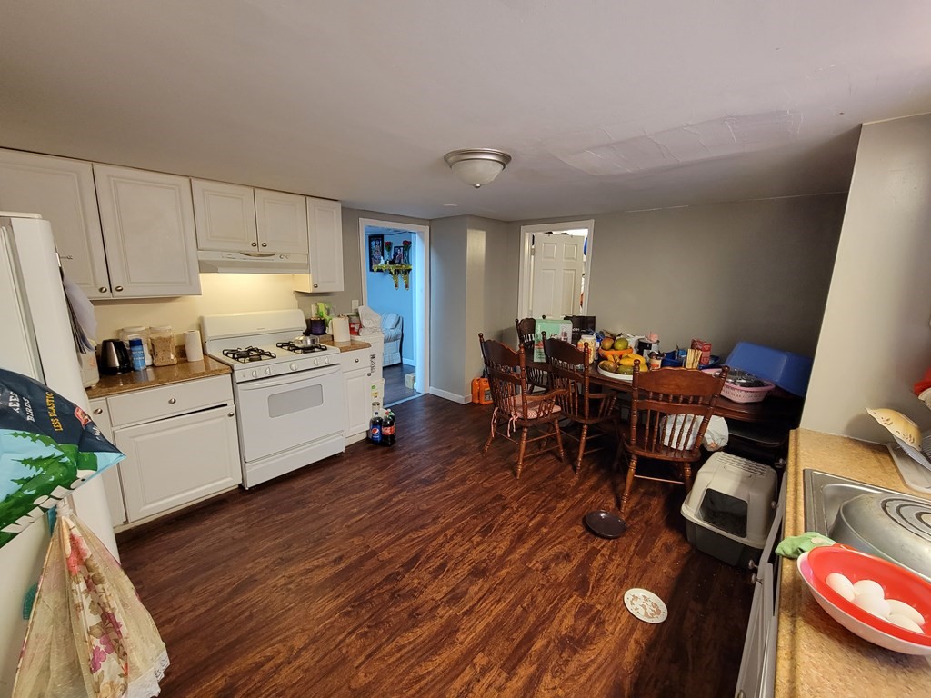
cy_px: 349
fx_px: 350
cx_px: 466
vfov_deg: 89.9
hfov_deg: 106.2
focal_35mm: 13
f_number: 2.2
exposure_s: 1/30
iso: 400
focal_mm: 2.2
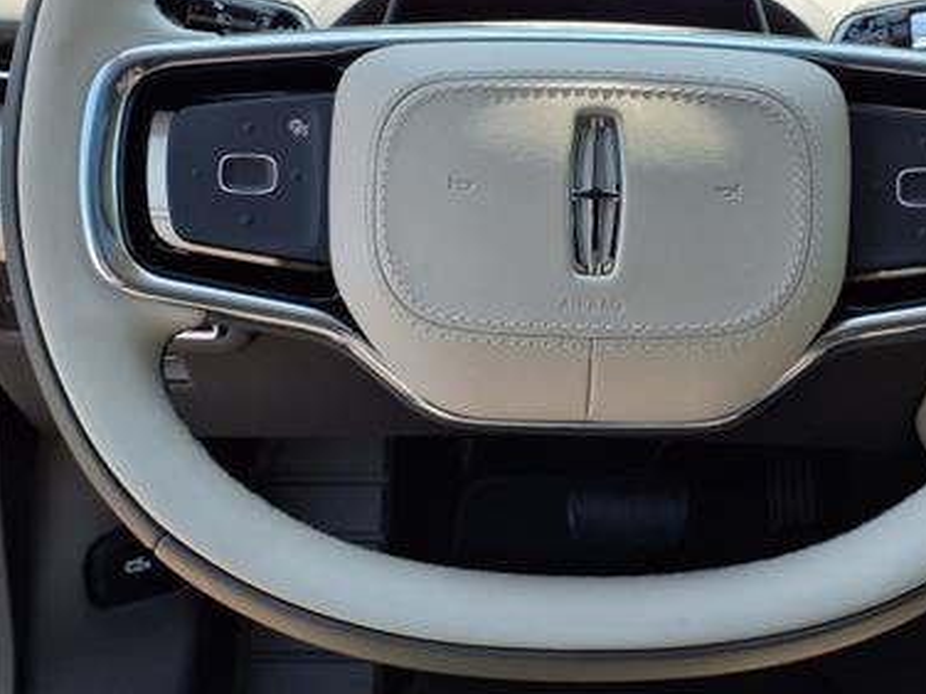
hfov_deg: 40.9
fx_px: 1231
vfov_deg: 31.0
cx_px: 586
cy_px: 185
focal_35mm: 46
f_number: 1.9
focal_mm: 3.58
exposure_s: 1/500
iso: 40
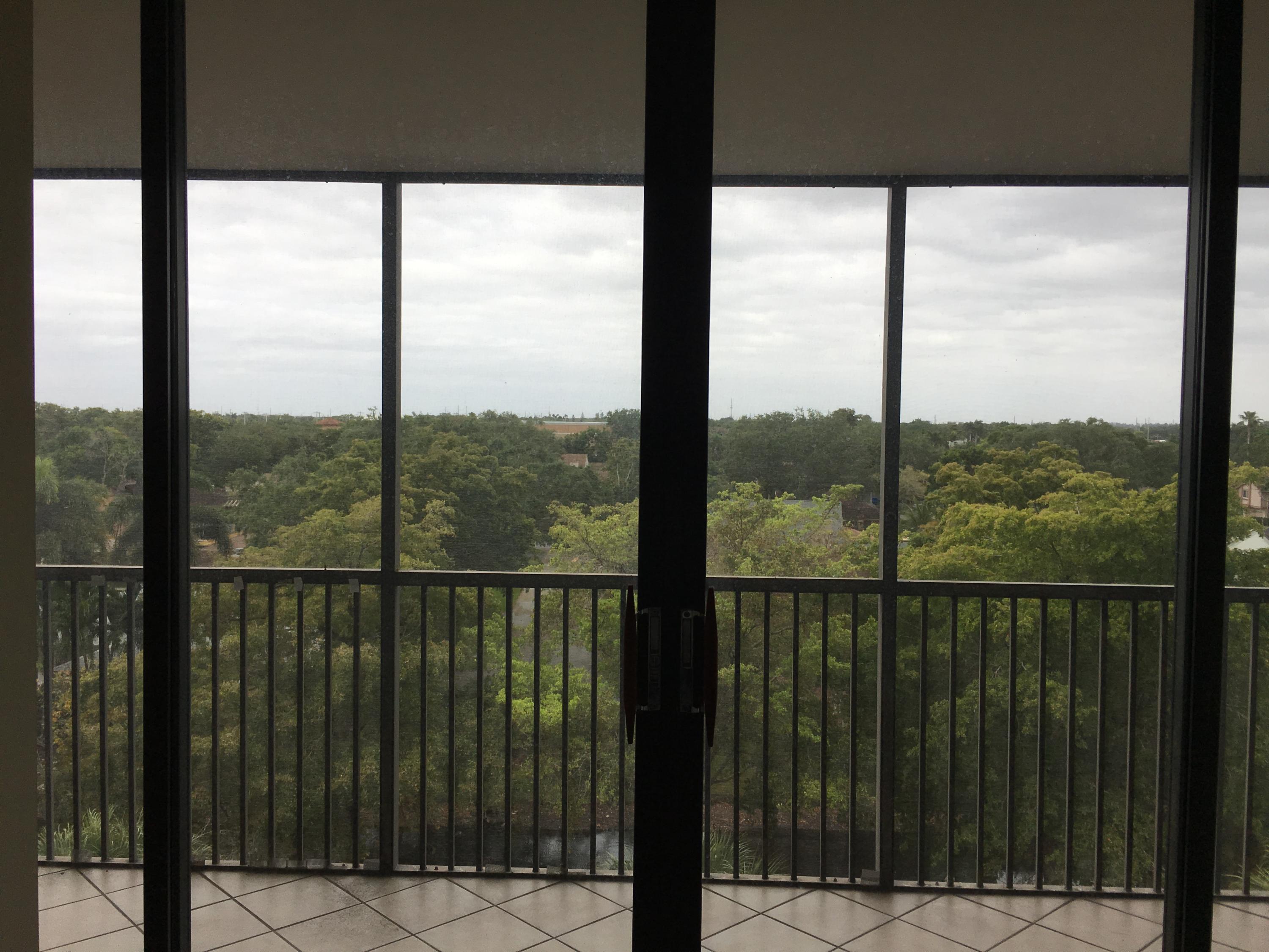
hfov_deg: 61.7
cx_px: 634
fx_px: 1063
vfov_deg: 48.2
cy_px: 476
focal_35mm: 29
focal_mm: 4.15
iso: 25
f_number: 2.2
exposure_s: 1/605
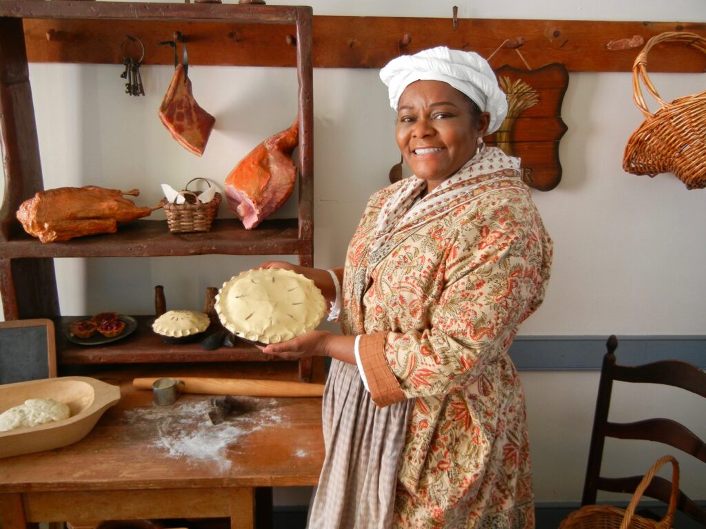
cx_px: 353
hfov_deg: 60.0
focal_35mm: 30
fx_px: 612
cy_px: 264
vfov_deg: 46.8
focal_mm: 5.4
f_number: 3.5
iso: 200
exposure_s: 1/17
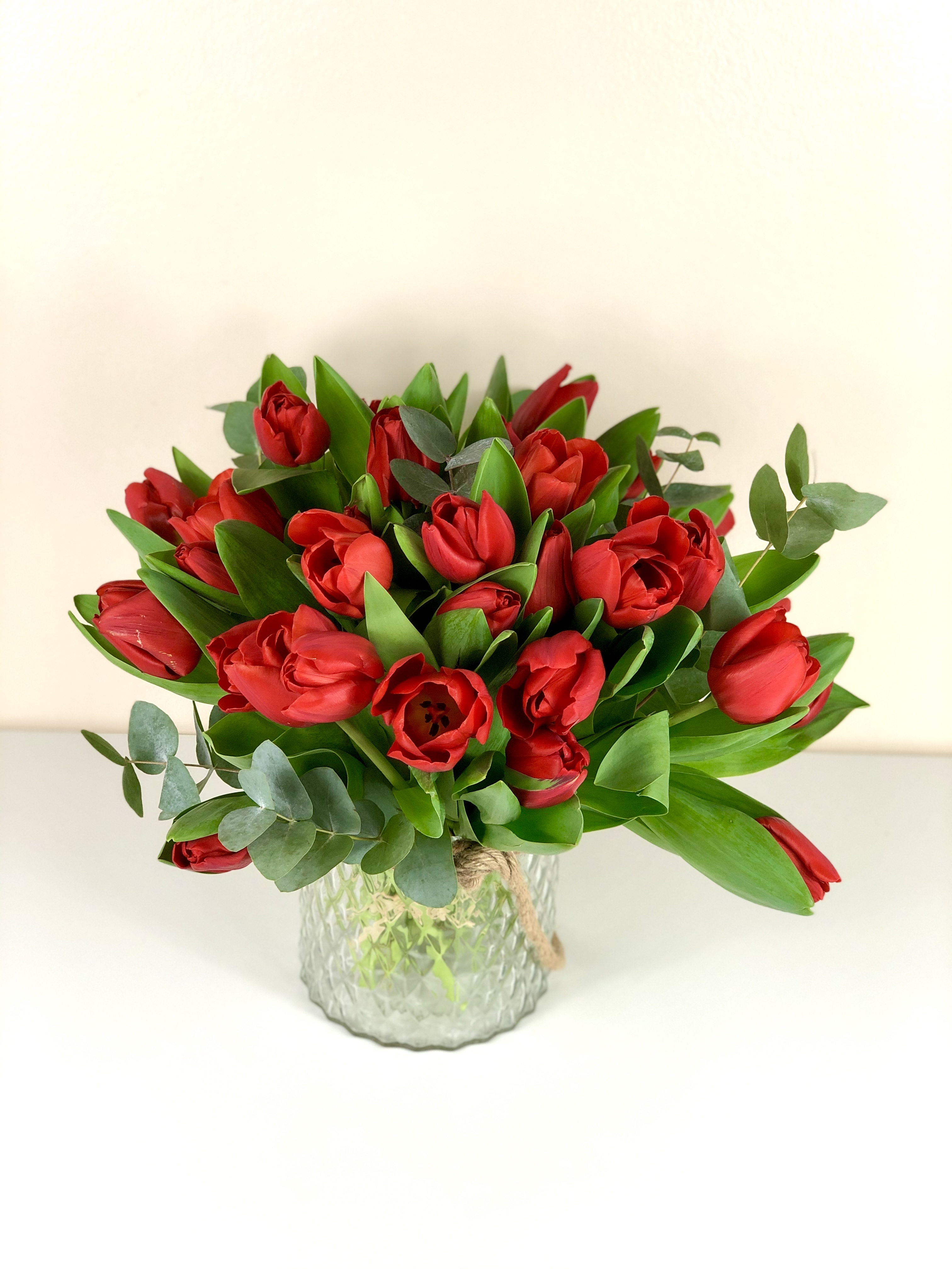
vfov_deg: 36.8
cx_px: 476
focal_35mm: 52
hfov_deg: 28.0
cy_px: 634
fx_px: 1907
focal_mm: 6
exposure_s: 1/50
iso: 16
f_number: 2.4
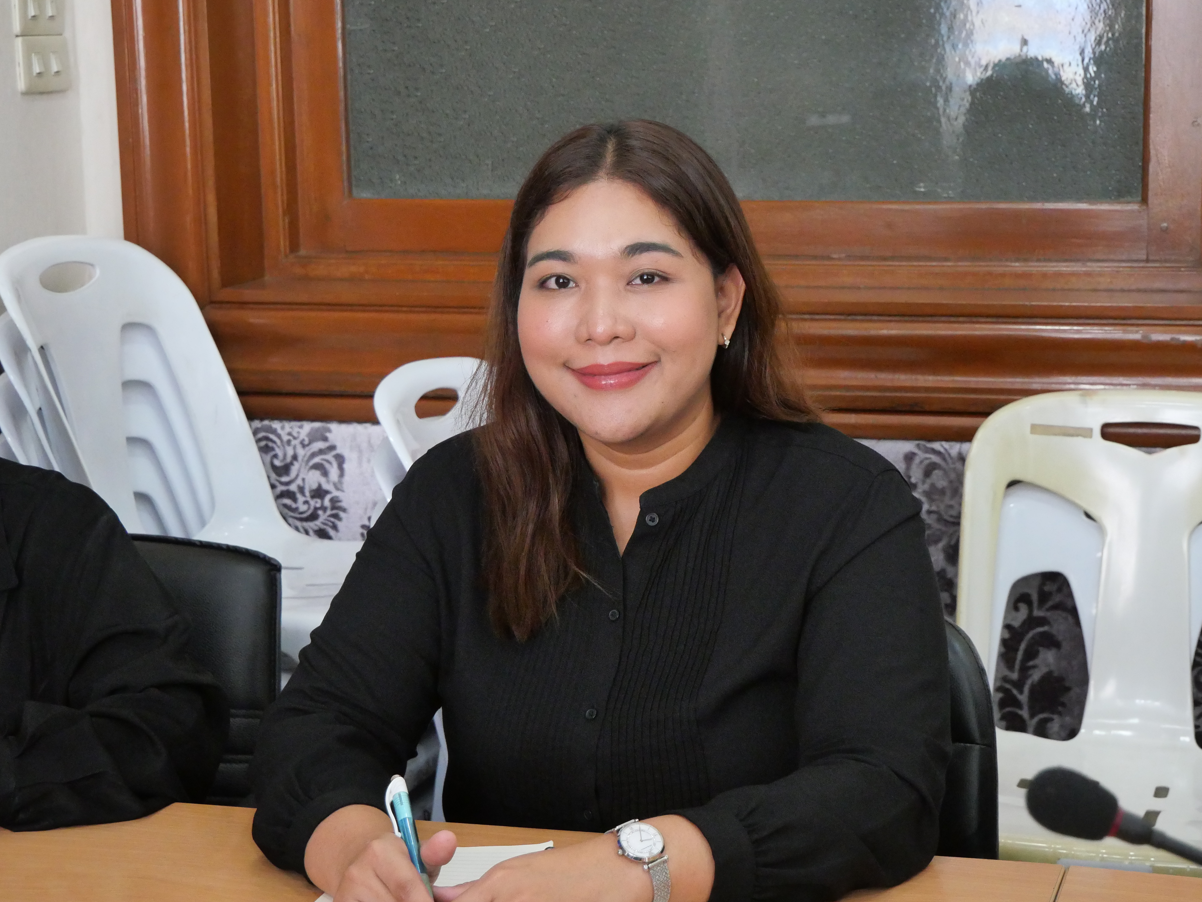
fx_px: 2188
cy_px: 450
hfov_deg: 30.7
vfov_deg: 23.3
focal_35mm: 63
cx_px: 629
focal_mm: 28
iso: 3200
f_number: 4.7
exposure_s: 1/160
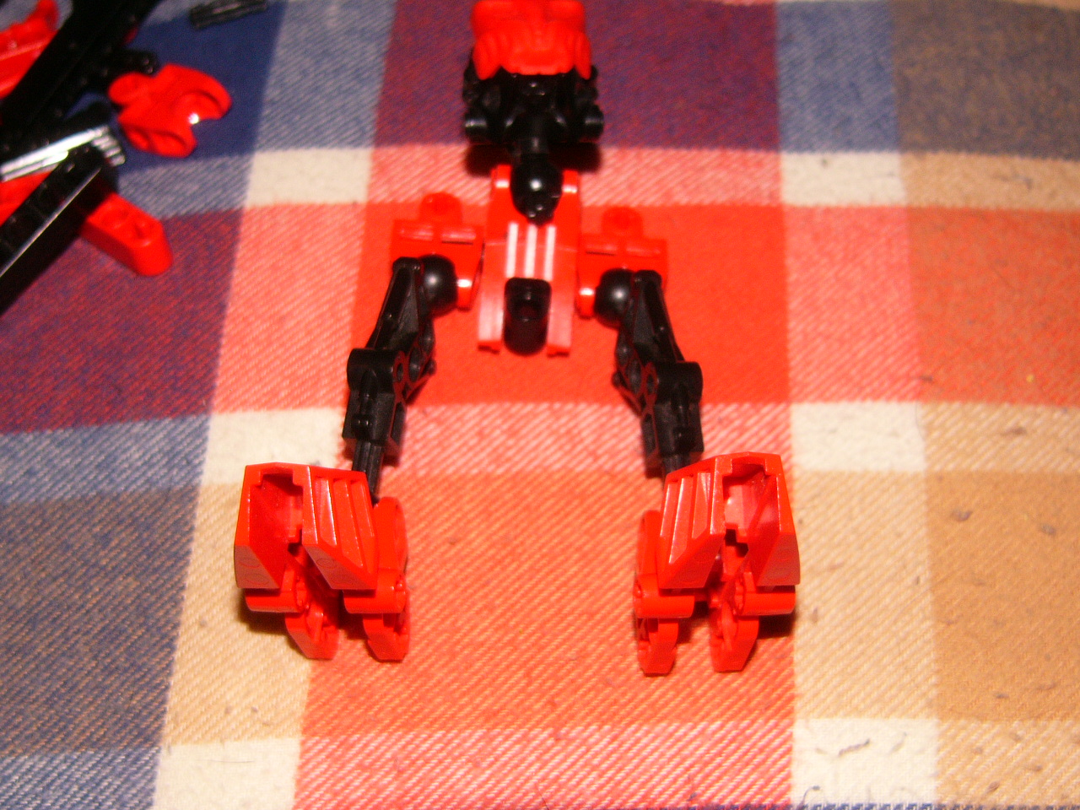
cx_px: 540
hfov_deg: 29.4
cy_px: 405
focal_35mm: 66
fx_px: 2059
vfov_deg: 22.3
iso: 100
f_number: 2.8
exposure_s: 1/100
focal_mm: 11
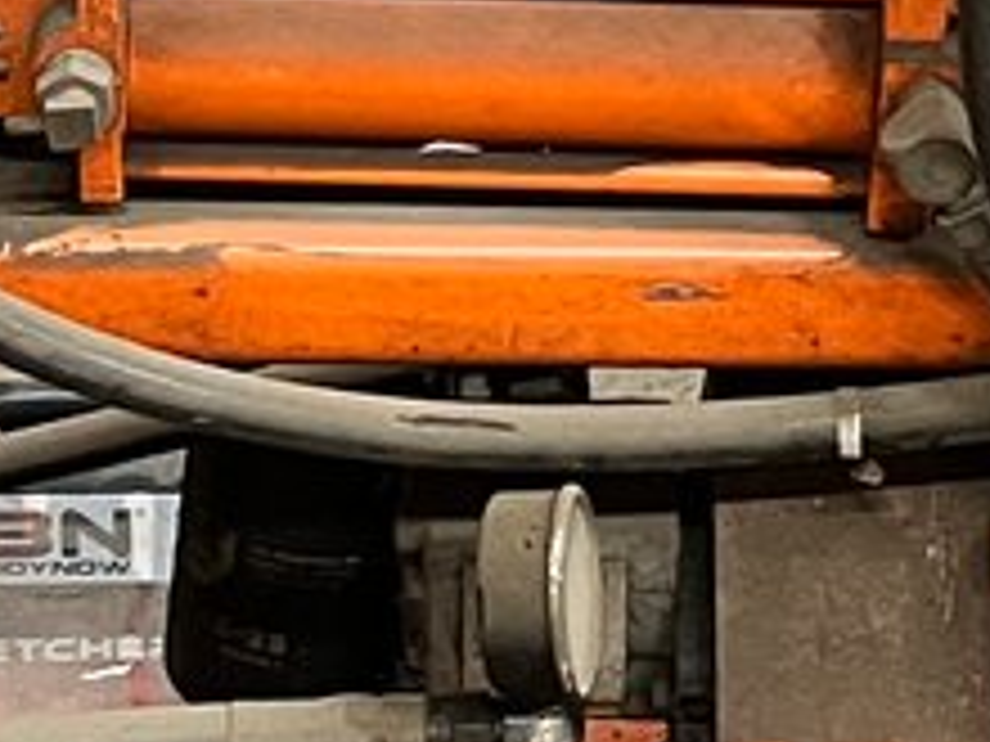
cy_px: 56
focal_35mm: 179
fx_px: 5119
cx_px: 475
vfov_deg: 8.3
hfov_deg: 11.0
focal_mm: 5.1
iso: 500
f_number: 1.6
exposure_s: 1/40
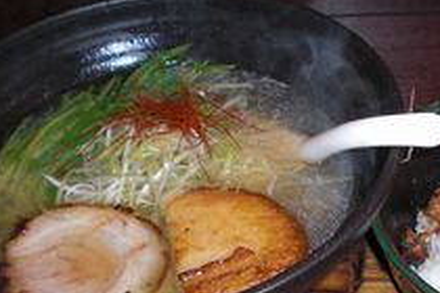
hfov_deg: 30.5
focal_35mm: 65
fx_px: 794
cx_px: 320
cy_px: 198
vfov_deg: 20.8
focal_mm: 6.3
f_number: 3.1
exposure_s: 1/60
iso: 100
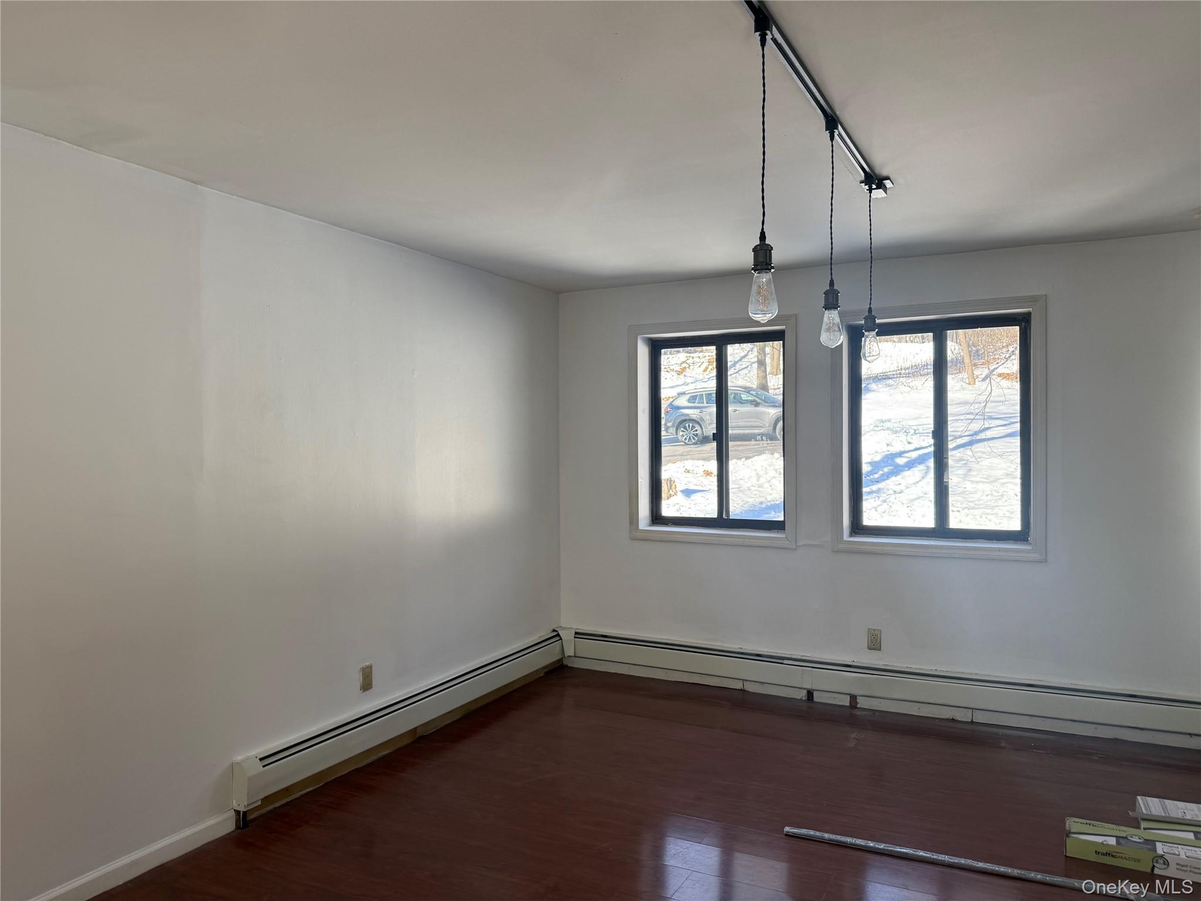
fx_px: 833
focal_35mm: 24
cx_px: 600
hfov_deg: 71.6
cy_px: 450
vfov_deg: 56.8
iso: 100
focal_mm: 6.76
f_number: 1.78
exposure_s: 1/296
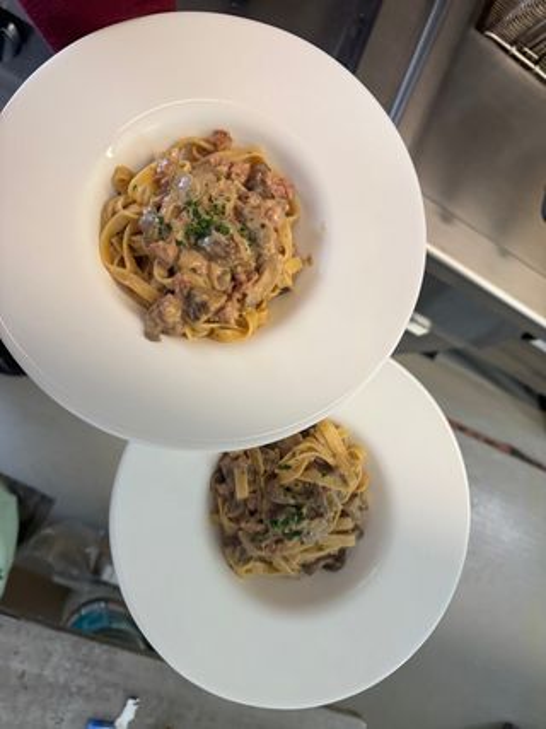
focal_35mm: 24
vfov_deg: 71.6
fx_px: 505
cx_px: 273
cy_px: 364
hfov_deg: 56.8
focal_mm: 6.76
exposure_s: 1/100
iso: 160
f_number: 1.78
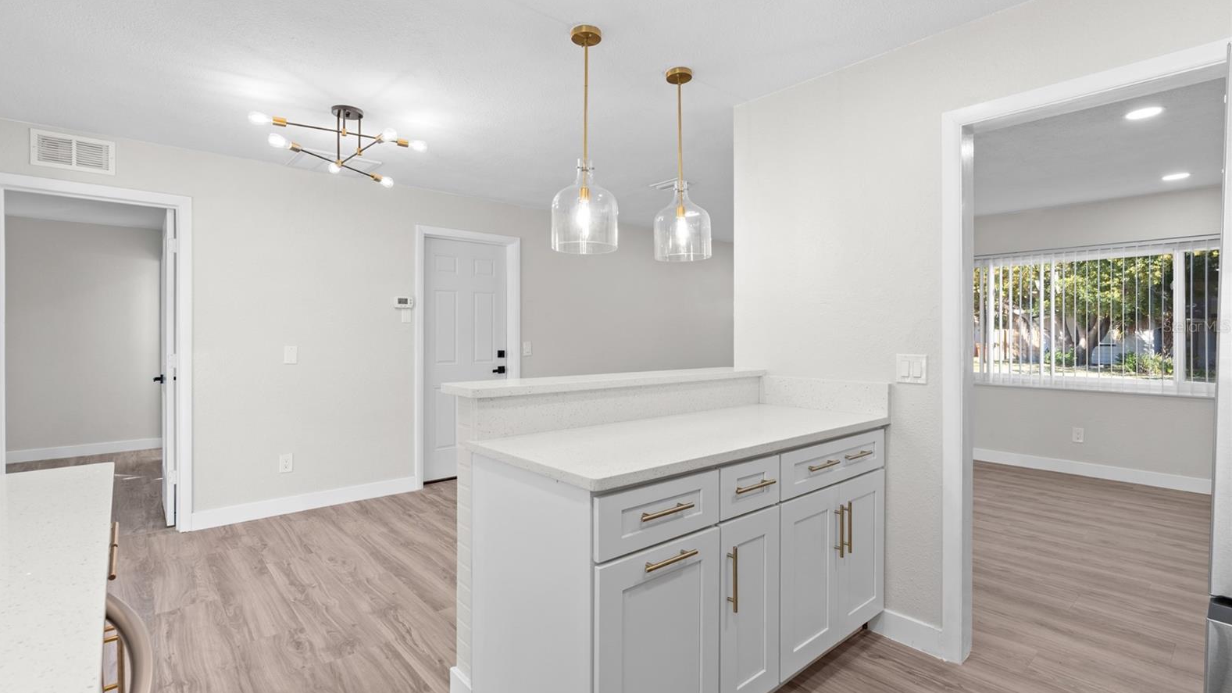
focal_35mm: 17
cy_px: 326
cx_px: 608
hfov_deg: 95.9
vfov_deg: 63.9
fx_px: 555
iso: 250
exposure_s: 1/2
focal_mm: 16
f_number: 9
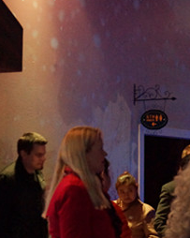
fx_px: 851
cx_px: 160
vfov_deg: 15.8
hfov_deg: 12.7
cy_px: 169
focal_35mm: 121
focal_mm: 28
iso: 1600
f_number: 2.8
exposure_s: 1/15
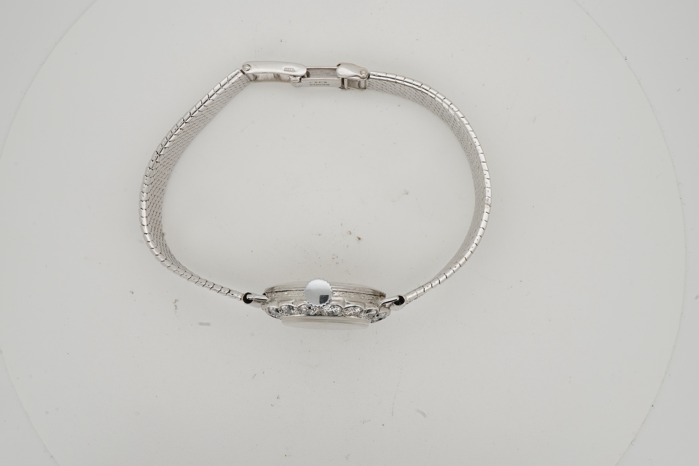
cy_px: 233
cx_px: 350
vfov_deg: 29.9
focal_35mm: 45
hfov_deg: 43.6
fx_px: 874
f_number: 22
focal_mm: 30
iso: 320
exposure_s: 1/125
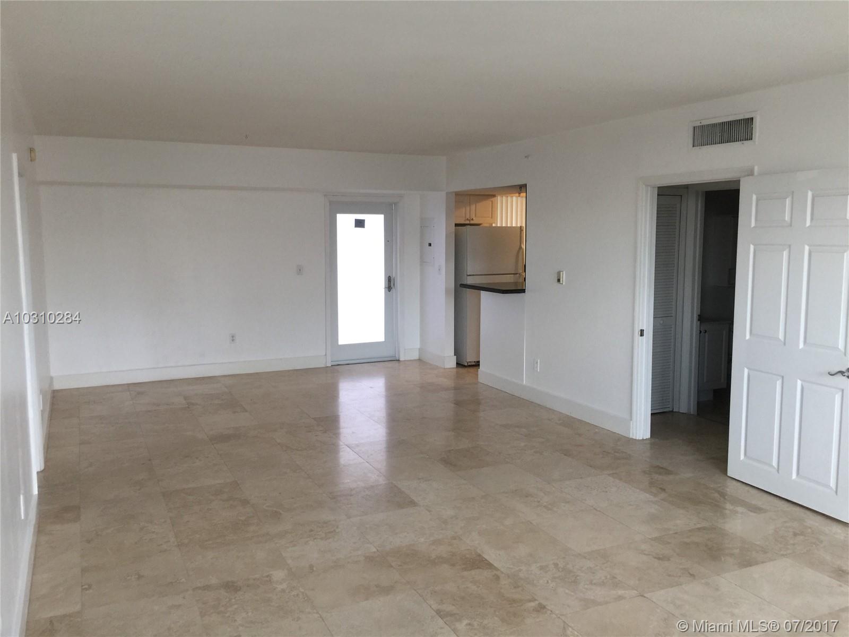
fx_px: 711
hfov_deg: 61.7
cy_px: 318
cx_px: 424
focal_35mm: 29
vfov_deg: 48.2
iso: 64
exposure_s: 1/15
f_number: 2.2
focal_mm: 4.15
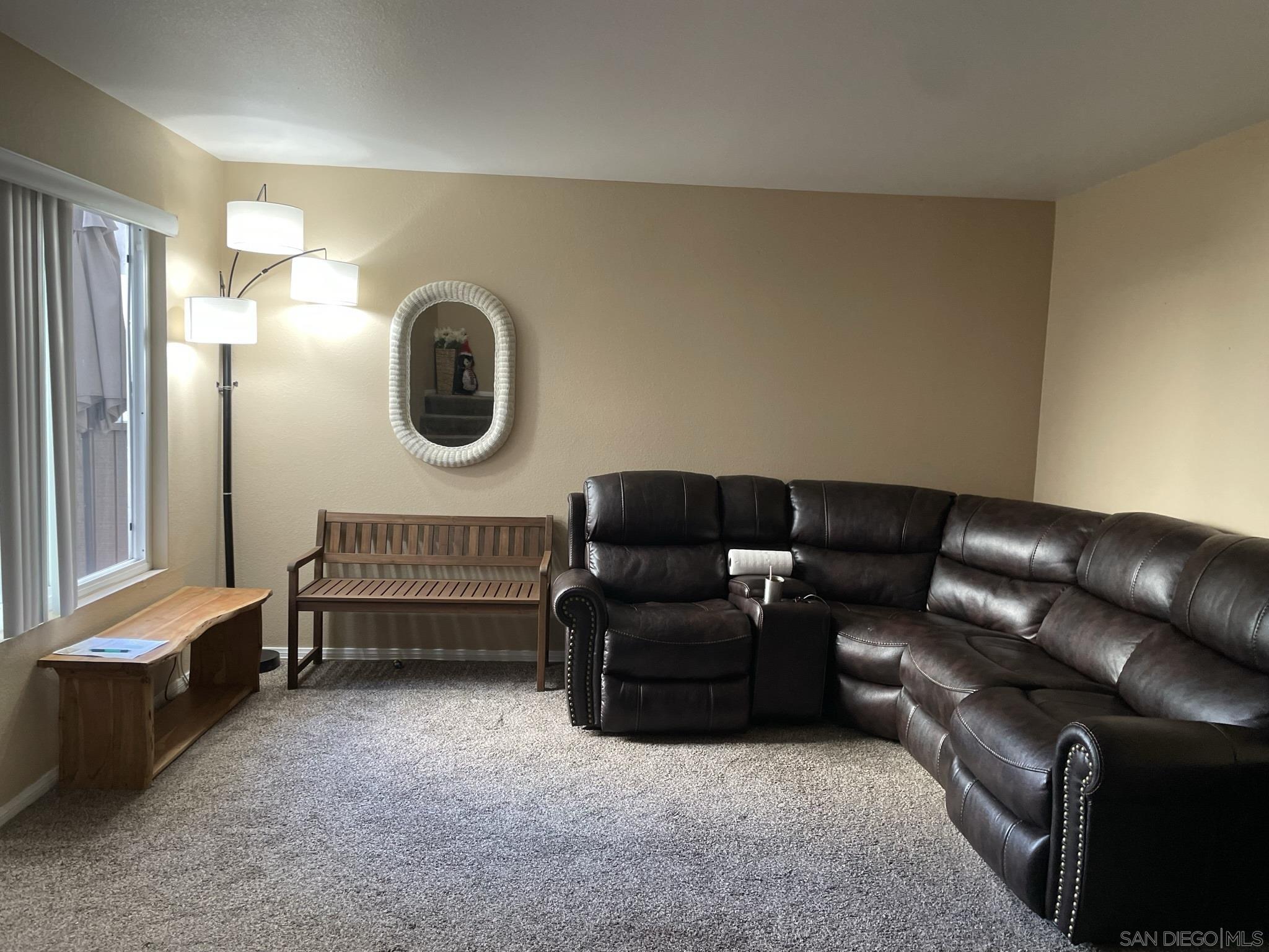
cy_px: 476
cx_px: 634
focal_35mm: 26
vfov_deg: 53.1
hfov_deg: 67.3
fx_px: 953
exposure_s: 1/60
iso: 160
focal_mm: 4.2
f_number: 1.6
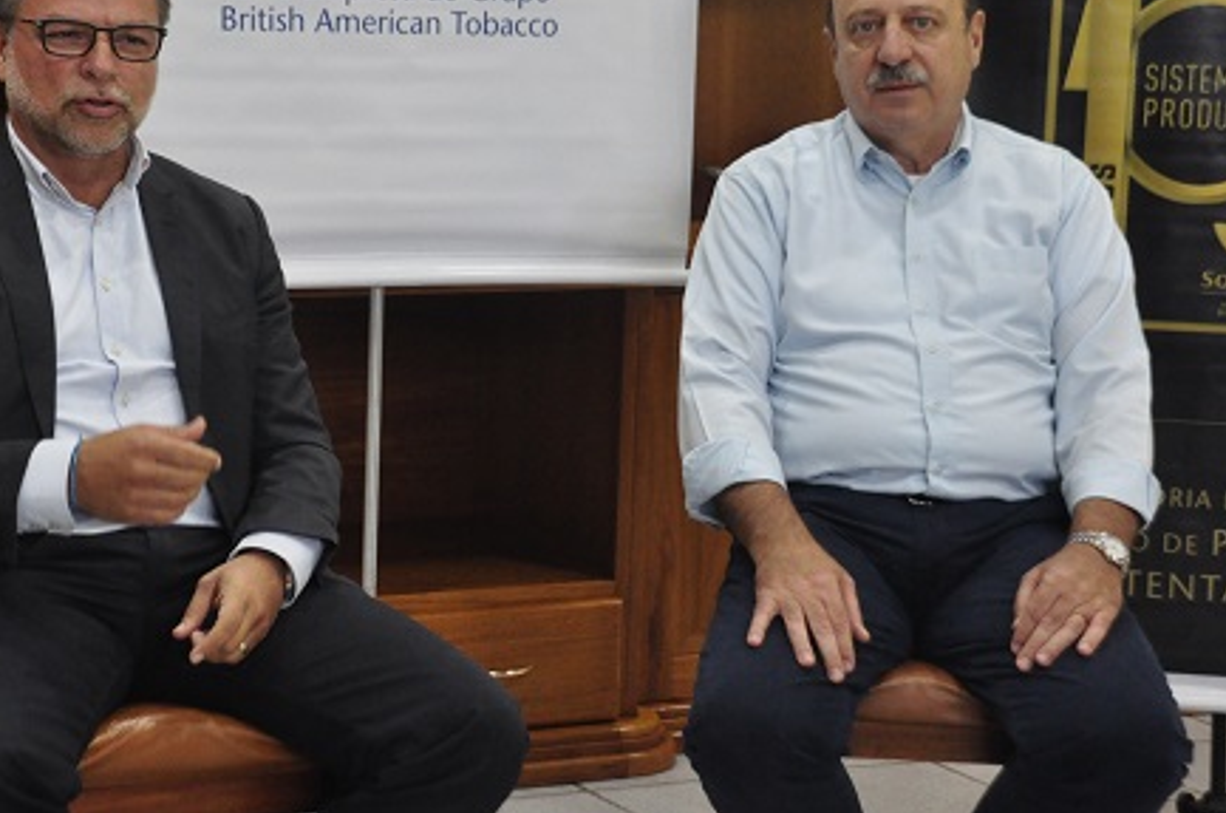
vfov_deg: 13.1
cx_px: 507
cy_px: 297
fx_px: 3535
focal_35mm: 104
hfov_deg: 19.7
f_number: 4.8
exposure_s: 1/125
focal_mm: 50
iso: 2000
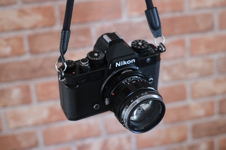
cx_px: 113
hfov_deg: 37.5
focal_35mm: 53
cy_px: 75
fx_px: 333
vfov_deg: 25.5
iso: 1600
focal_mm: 35
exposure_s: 1/105
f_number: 2.8
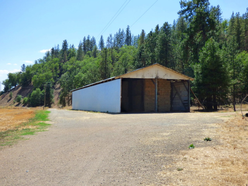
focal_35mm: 41
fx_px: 294
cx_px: 124
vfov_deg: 35.1
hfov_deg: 45.8
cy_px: 93
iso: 160
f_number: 3.6
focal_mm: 7.07
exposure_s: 1/1000
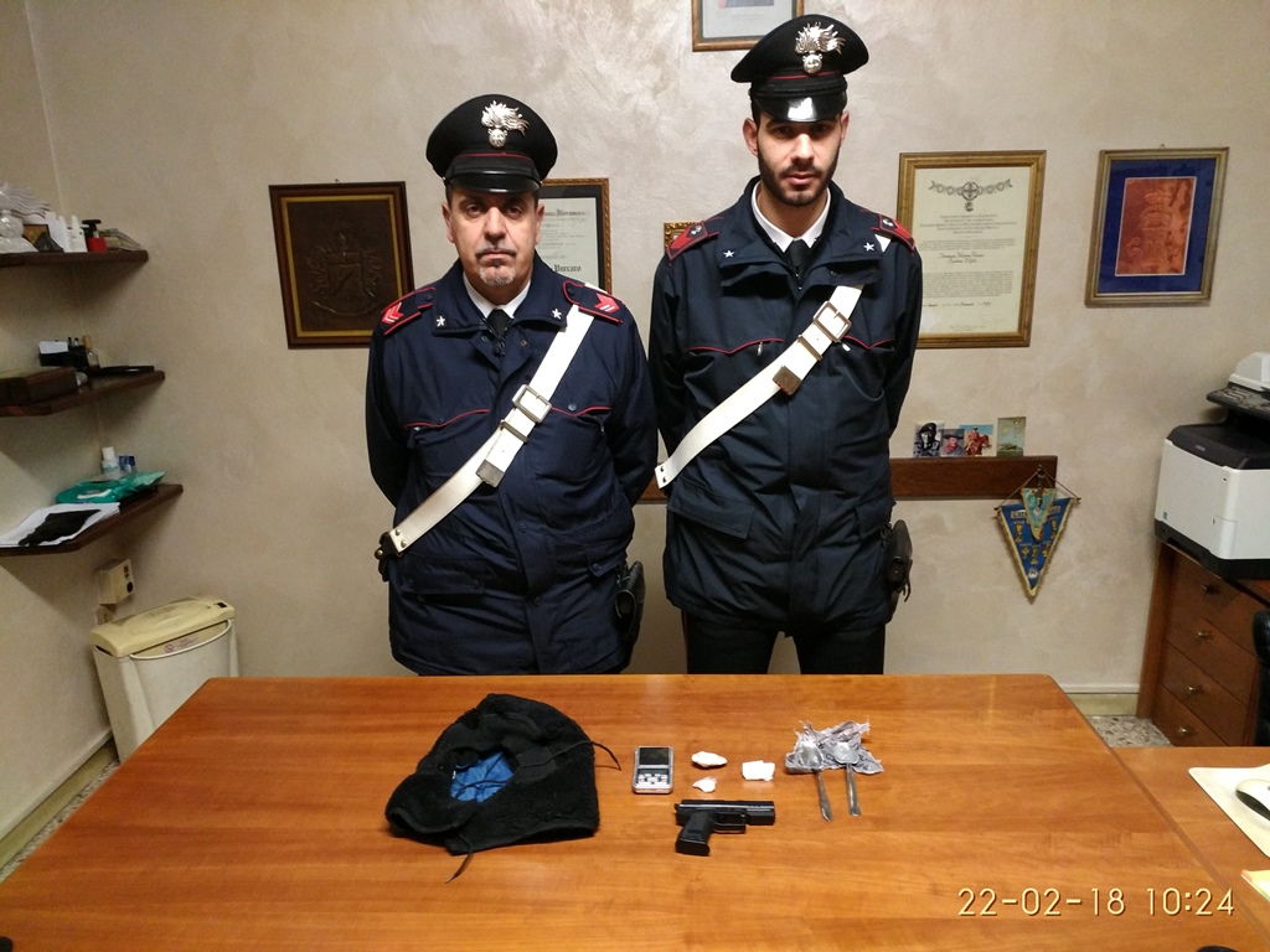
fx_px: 991
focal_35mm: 27
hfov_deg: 65.3
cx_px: 635
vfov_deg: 51.4
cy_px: 476
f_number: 2.2
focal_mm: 4.73
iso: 800
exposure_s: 1/17
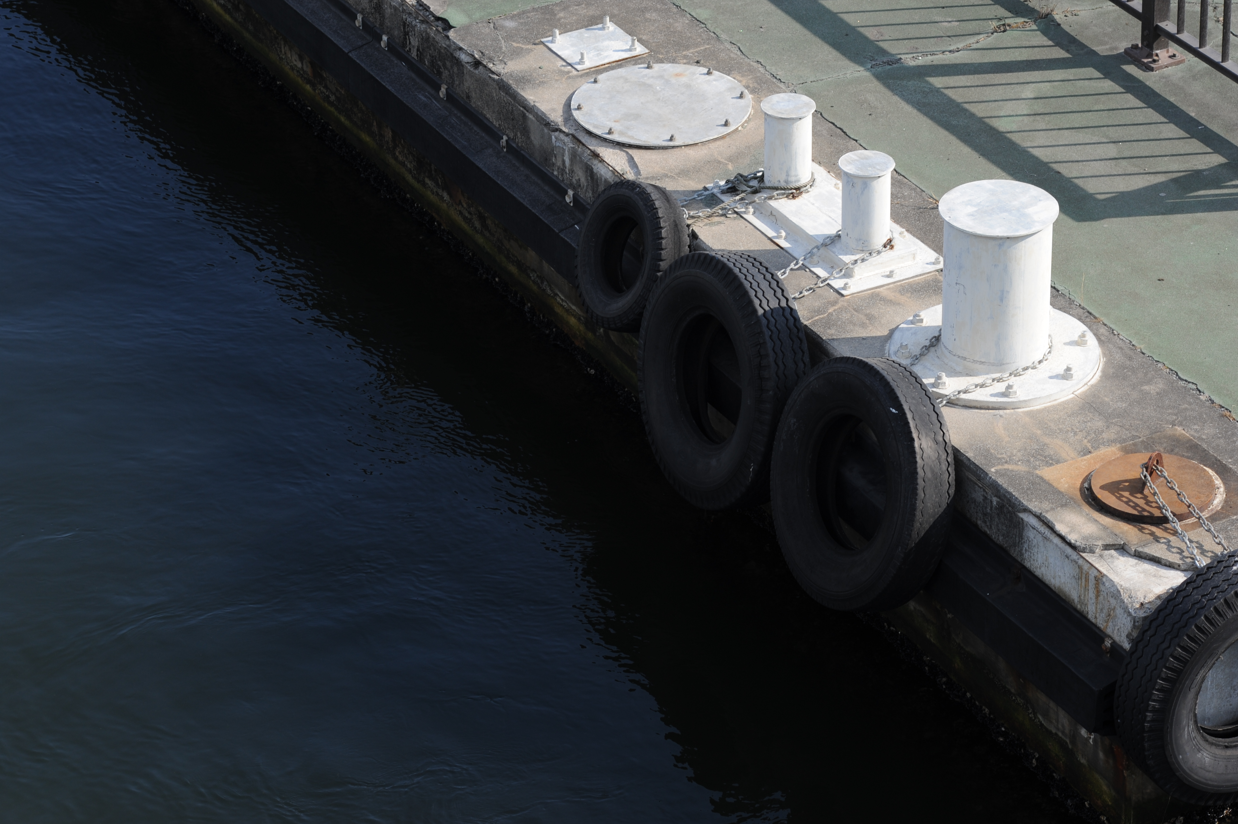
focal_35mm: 135
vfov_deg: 10.1
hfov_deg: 15.2
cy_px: 412
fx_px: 4639
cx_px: 619
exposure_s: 1/400
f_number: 8
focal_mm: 135
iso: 200
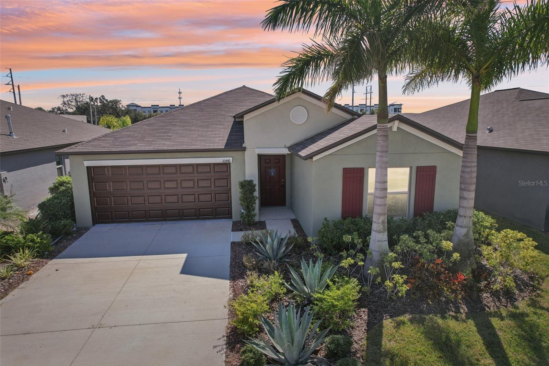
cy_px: 183
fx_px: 335
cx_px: 274
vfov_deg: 57.2
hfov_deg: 78.6
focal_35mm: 22
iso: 100
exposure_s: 1/1250
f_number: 2.8
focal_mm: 8.38
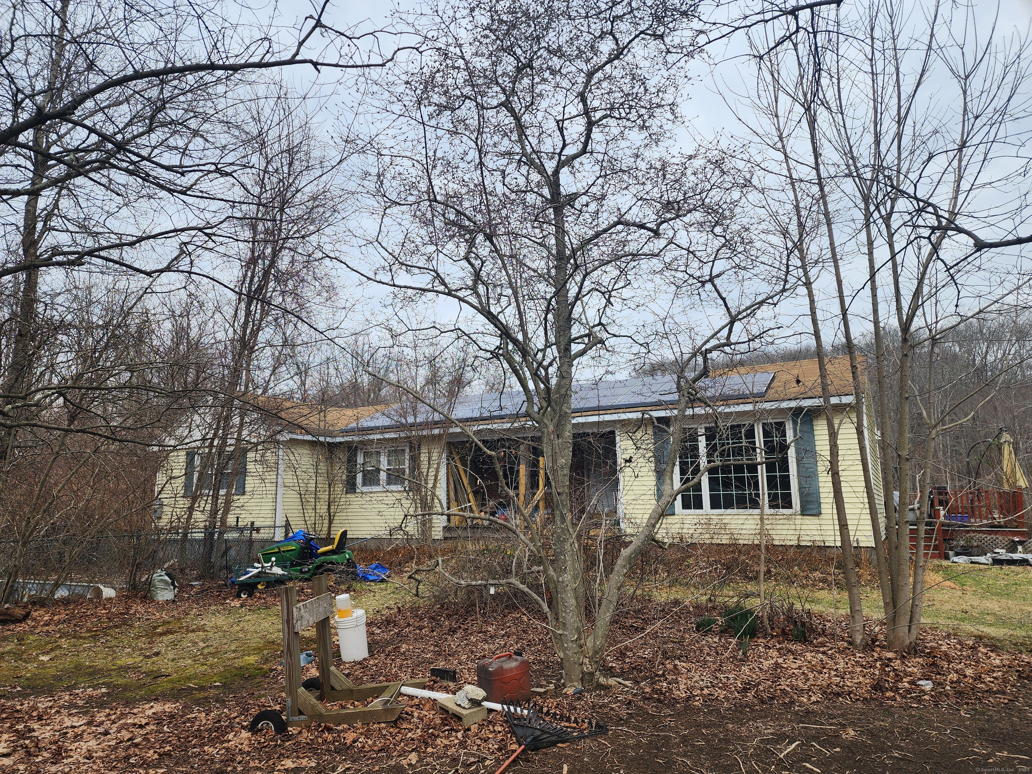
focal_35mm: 23
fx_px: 686
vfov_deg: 58.9
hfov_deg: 73.9
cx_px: 516
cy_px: 387
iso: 12
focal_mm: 6.4
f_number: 1.8
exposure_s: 1/728
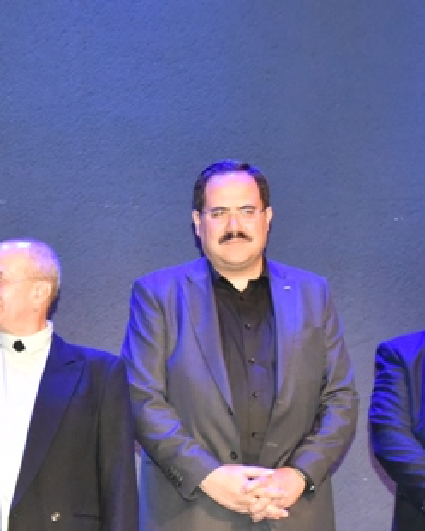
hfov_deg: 13.0
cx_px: 45
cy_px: 412
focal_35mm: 118
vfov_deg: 16.2
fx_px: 1855
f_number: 7.1
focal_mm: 38
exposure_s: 1/60
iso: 3200
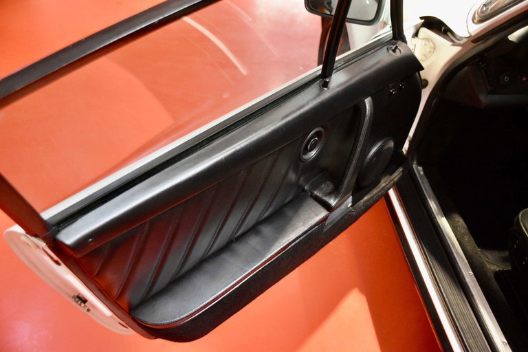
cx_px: 264
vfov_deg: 34.2
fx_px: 572
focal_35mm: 39
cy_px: 176
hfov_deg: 49.6
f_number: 4
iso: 5000
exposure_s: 1/60
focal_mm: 26
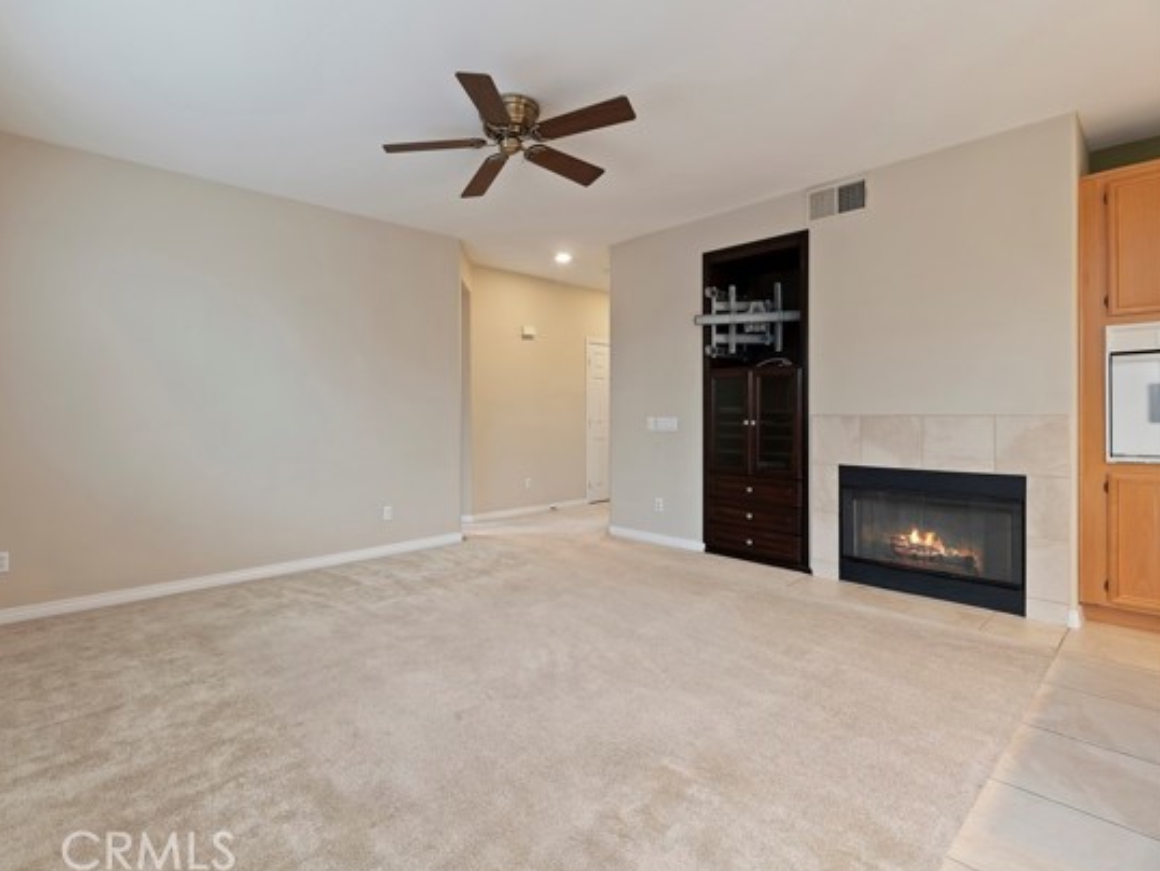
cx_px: 479
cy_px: 423
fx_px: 536
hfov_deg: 93.5
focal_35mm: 16
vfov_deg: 78.1
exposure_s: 1/4
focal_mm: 14
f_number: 10
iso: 500
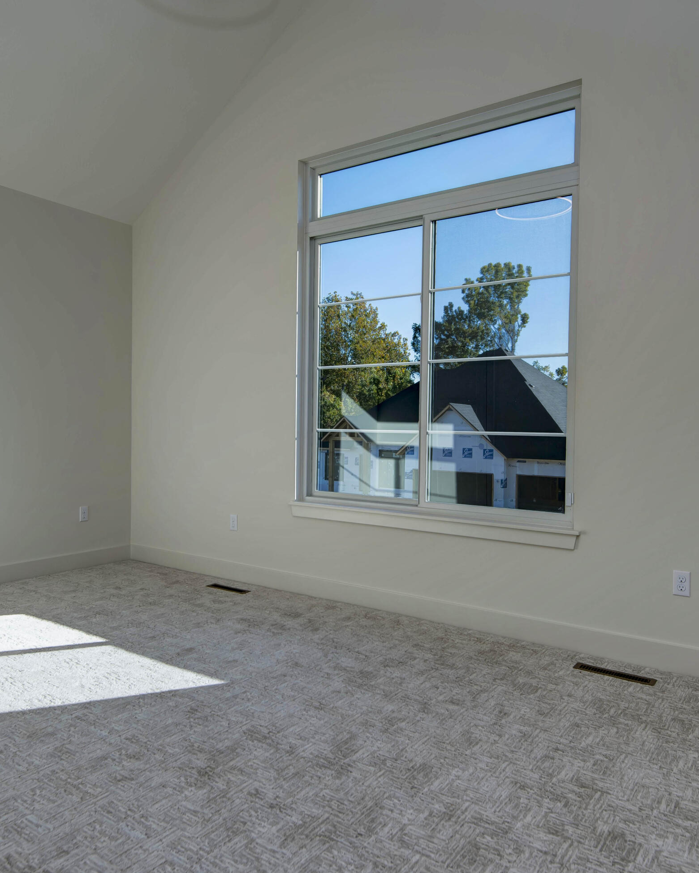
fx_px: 672
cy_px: 434
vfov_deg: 66.0
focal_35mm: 26
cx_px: 335
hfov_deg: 54.9
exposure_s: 1/180
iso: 100
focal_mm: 18
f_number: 6.7
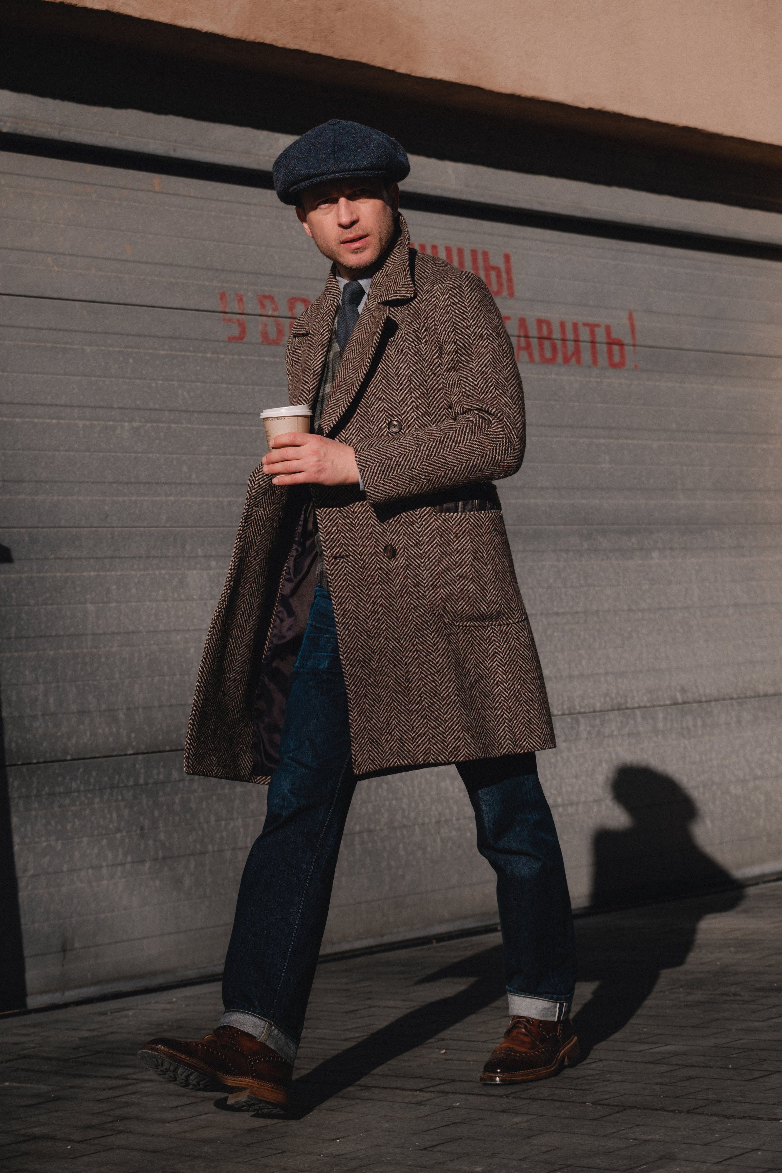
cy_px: 586
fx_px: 2444
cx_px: 391
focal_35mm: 75
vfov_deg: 27.0
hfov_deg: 18.2
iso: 80
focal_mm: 50
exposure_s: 1/800
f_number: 4
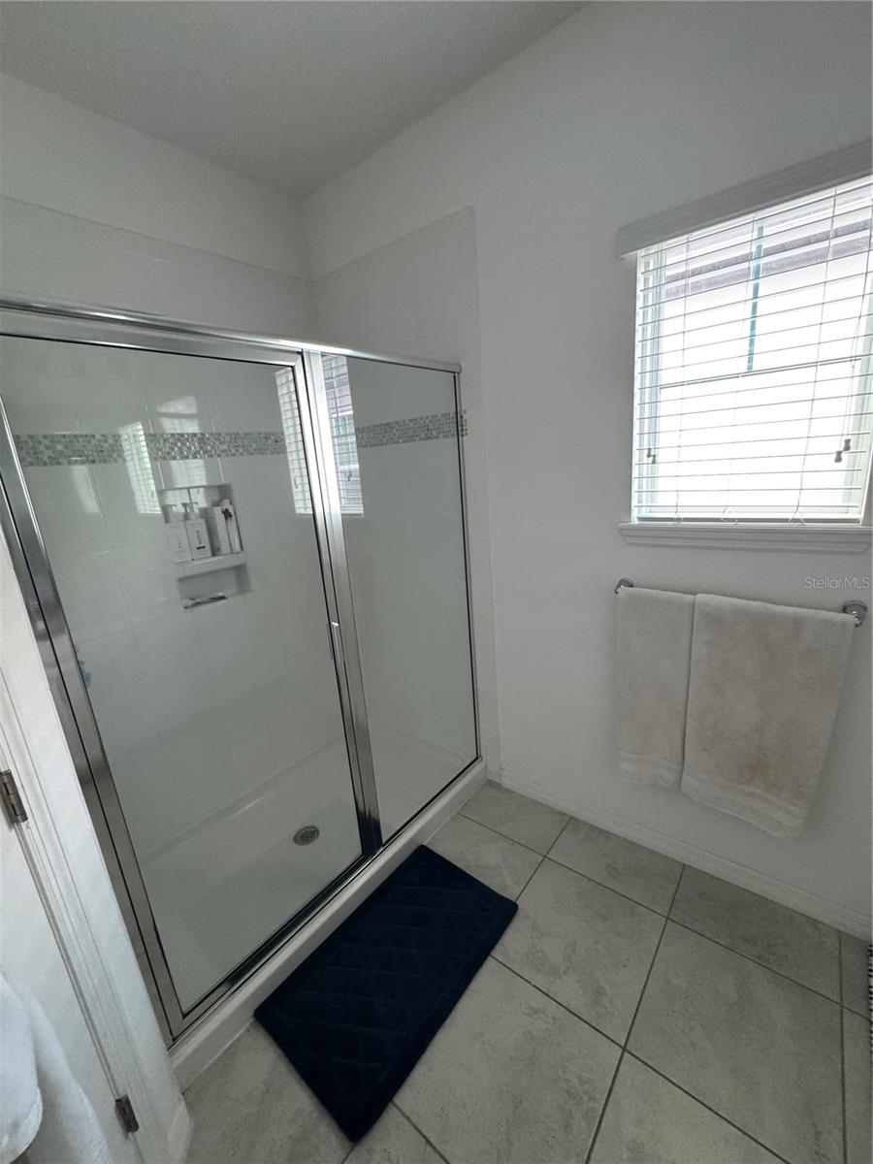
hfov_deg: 85.7
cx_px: 436
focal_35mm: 14
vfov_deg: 102.1
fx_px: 471
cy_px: 582
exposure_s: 1/60
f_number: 2.2
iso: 500
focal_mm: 2.22
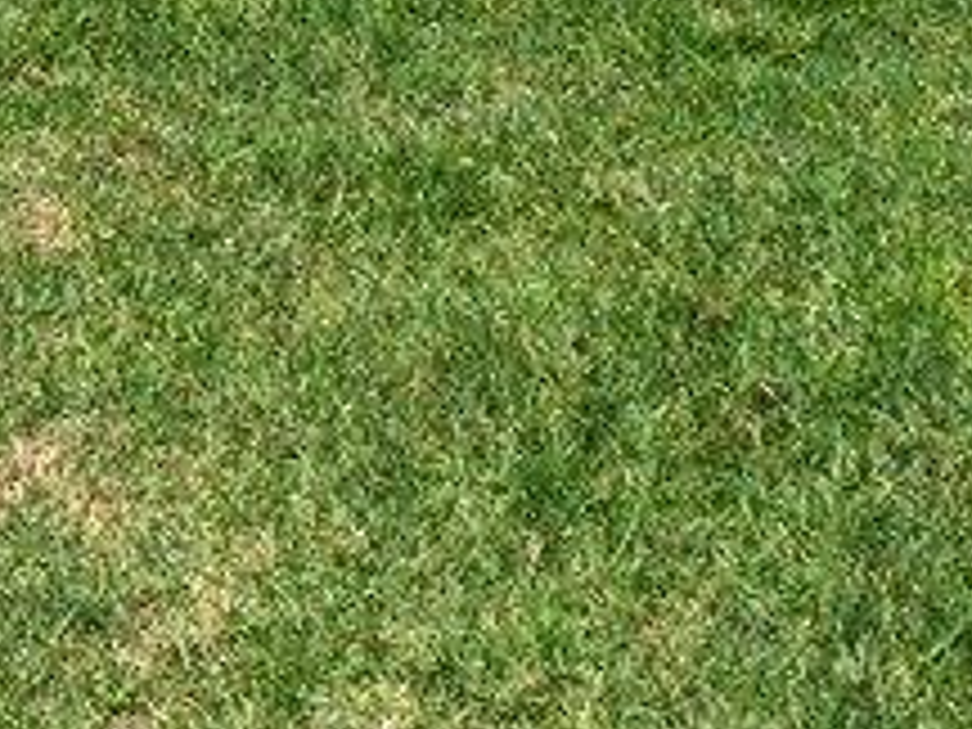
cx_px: 180
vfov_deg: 14.1
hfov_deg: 25.2
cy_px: -968
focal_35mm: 76
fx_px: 2134
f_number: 8
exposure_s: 1/125
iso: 200
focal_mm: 8
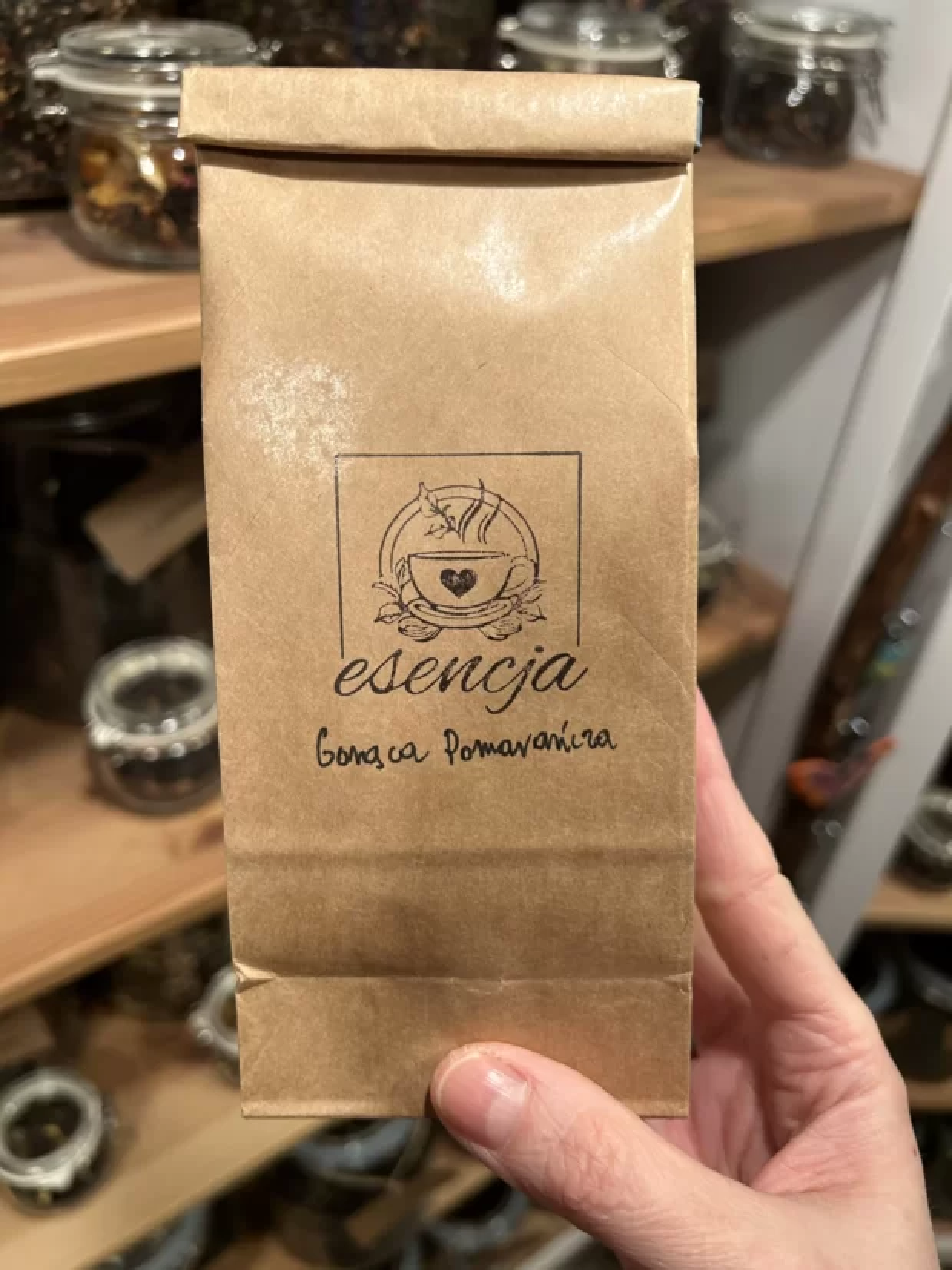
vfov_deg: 67.3
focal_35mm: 26
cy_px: 635
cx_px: 476
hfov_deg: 53.1
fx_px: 954
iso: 160
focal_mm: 5.7
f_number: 1.5
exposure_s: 1/50
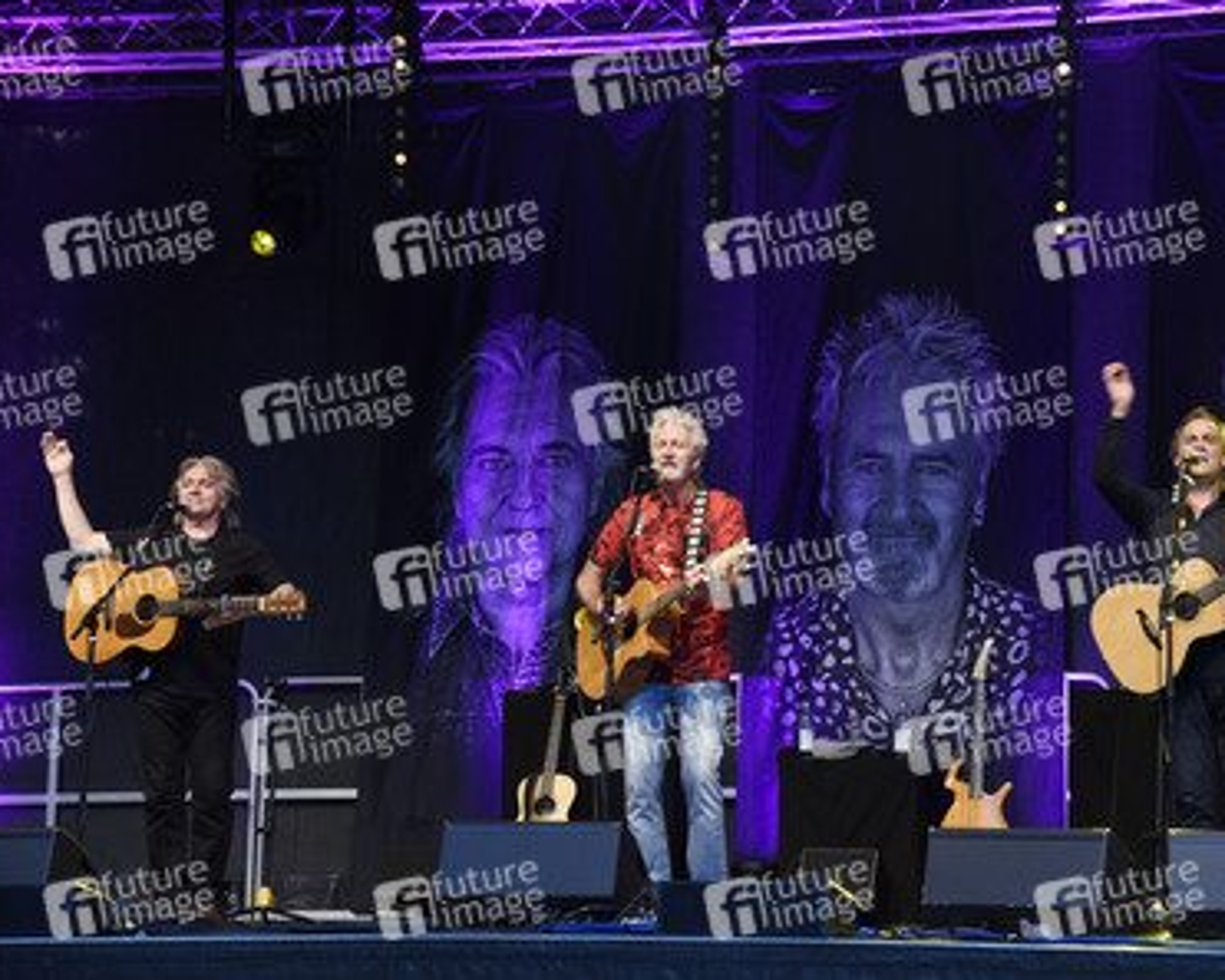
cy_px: 488
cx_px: 702
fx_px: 3518
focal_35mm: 97
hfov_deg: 19.7
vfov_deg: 15.9
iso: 1250
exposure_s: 1/125
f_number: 6.3
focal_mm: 85
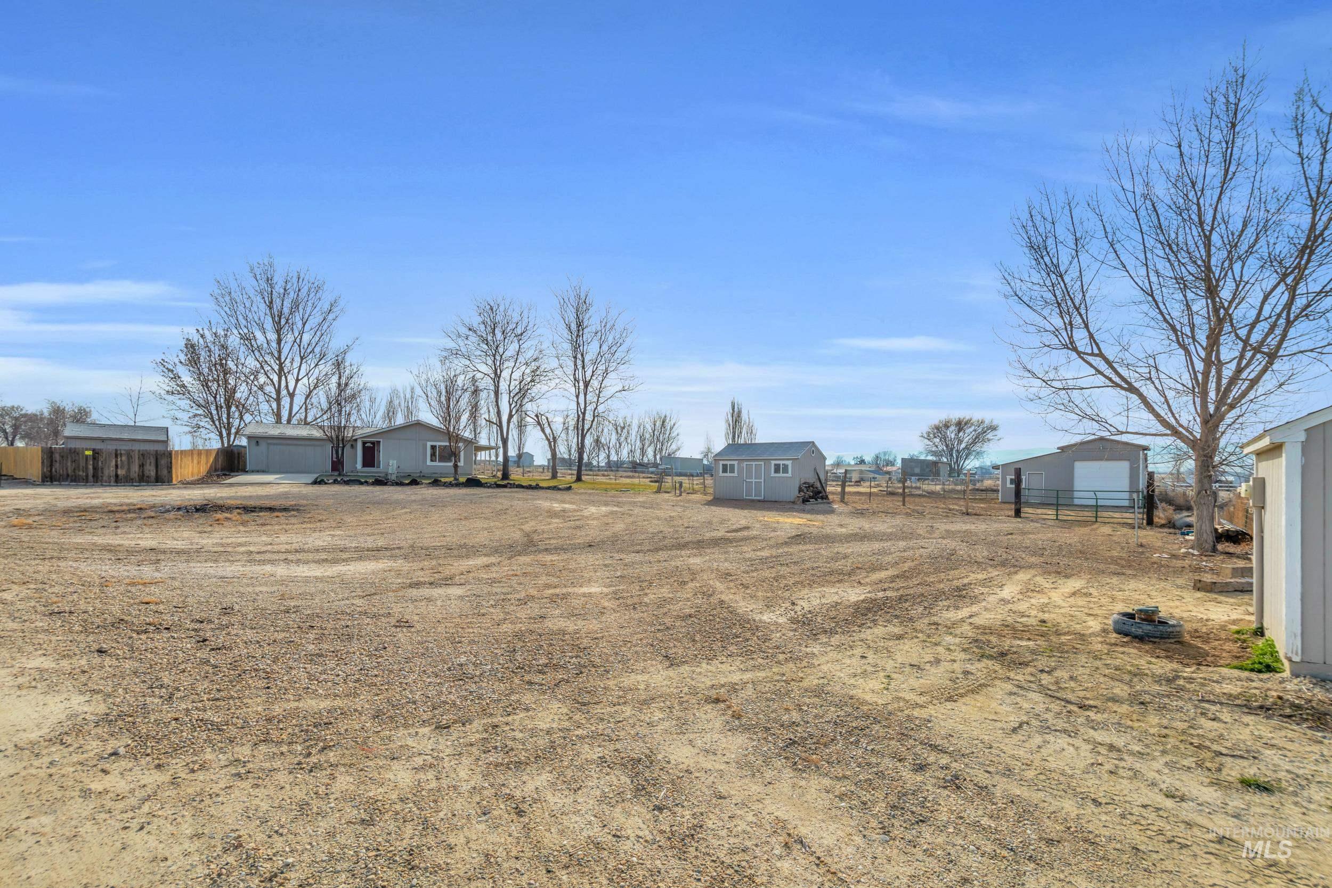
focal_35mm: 16
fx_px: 592
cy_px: 444
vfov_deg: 73.8
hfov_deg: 96.7
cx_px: 666
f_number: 11
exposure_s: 1/400
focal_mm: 16
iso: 320
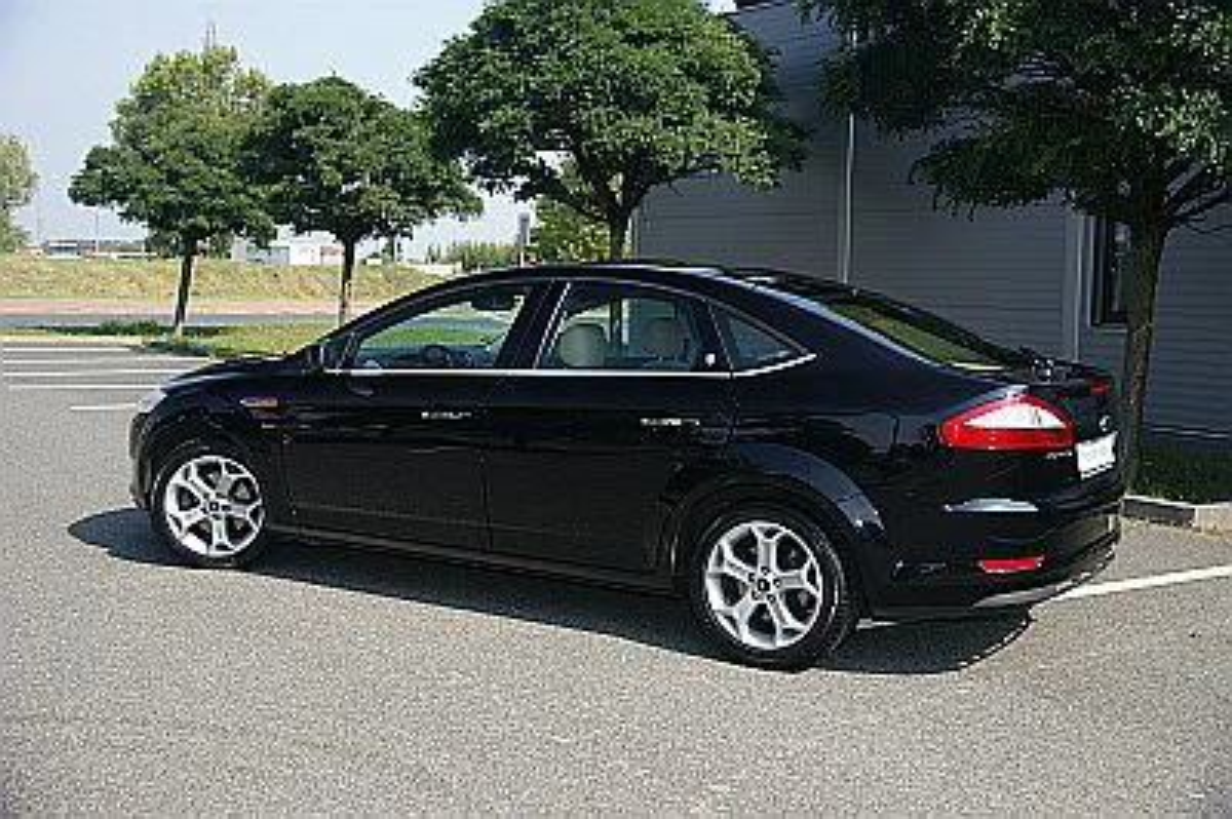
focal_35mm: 39
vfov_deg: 34.2
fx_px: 1334
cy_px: 410
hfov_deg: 49.6
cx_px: 616
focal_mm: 26
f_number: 4.5
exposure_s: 1/125
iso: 100
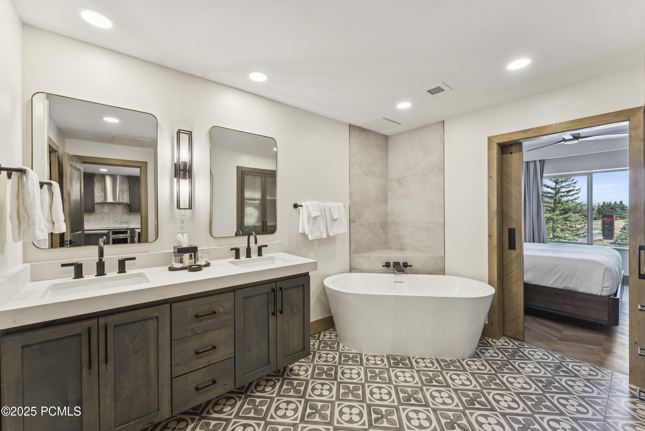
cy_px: 216
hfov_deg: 104.2
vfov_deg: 81.3
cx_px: 322
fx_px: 251
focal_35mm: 14
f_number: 8
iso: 640
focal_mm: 14
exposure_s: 1/50
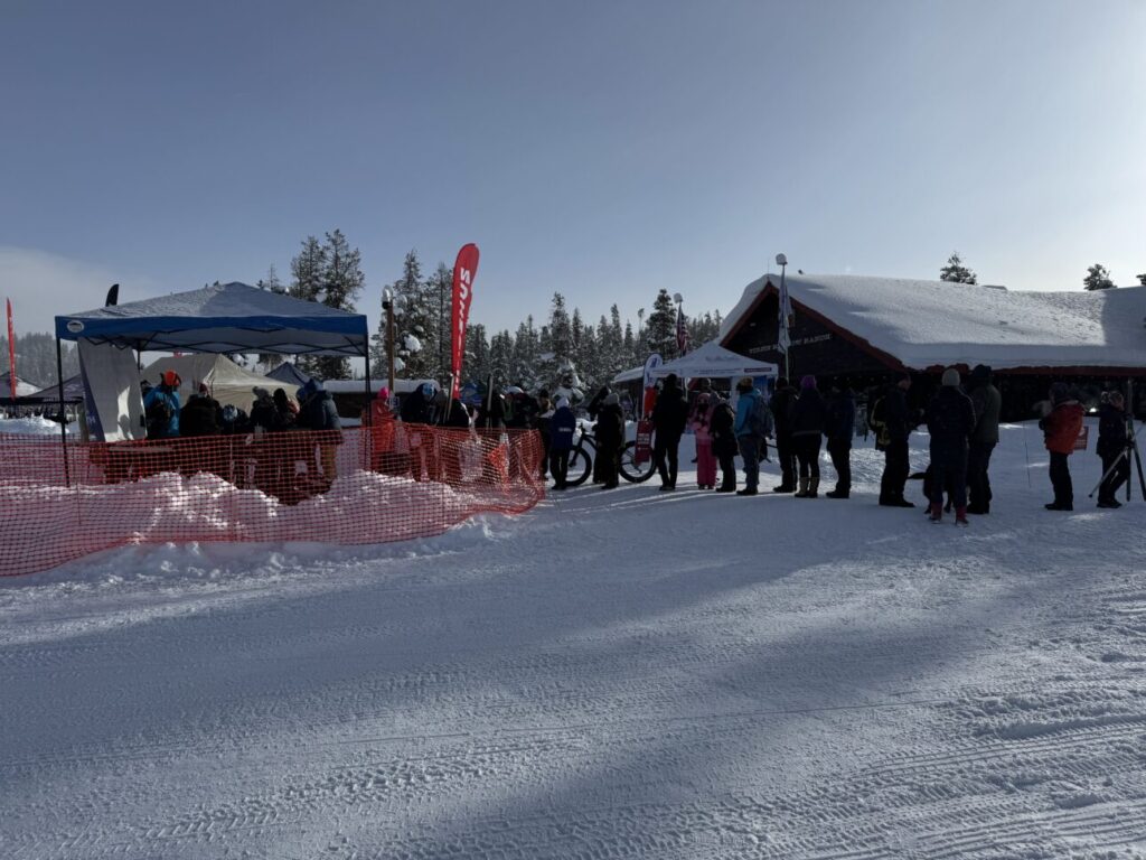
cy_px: 430
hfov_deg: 71.6
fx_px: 795
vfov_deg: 56.8
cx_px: 573
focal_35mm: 24
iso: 80
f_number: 1.78
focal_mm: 6.76
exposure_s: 1/10417
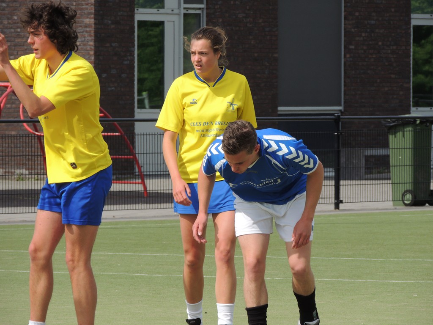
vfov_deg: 3.4
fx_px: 5441
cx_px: 216
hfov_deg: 4.6
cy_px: 162
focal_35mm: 435
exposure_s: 1/800
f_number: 4.9
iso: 140
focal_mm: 77.5
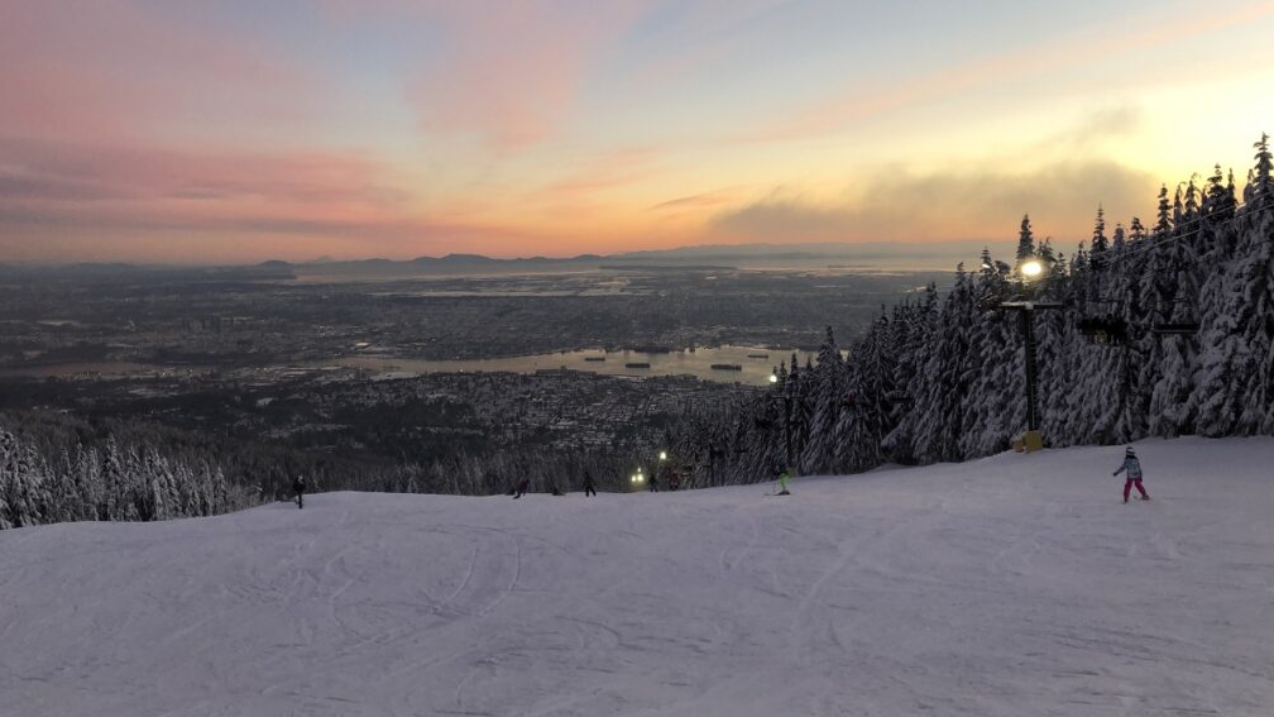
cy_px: 272
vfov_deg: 37.6
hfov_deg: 62.6
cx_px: 638
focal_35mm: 31
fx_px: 1047
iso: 64
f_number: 1.8
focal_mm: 3.99
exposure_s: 1/120
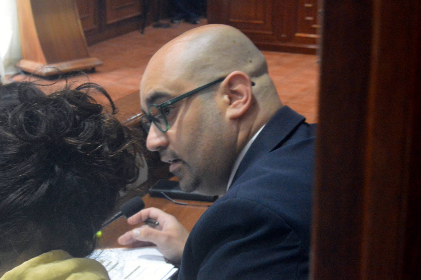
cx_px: 210
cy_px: 140
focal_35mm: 82
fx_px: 964
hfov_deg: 24.6
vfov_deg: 16.5
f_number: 8
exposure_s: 1/30
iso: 6400
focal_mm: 55
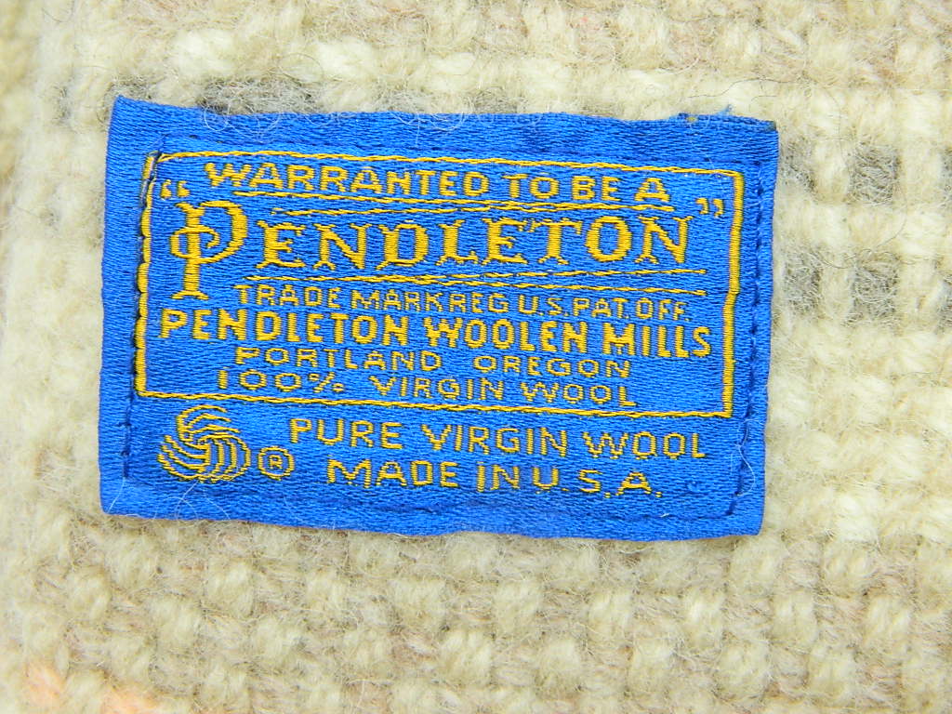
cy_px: 357
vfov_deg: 14.4
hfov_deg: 19.1
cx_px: 476
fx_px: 2833
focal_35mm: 103
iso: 400
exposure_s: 1/60
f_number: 4.5
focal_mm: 18.6
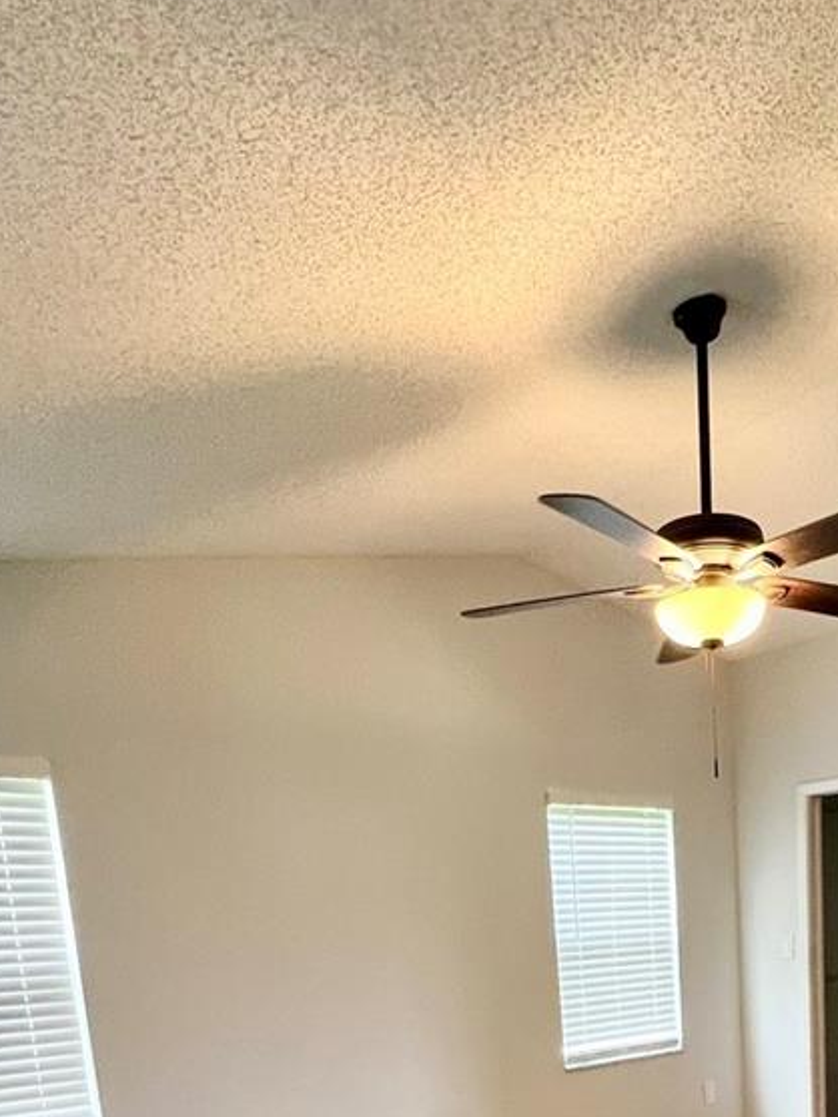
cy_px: 1075
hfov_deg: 46.6
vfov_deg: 52.6
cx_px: 696
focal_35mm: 28
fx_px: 903
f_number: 1.8
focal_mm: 1.57
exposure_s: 1/60
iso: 250
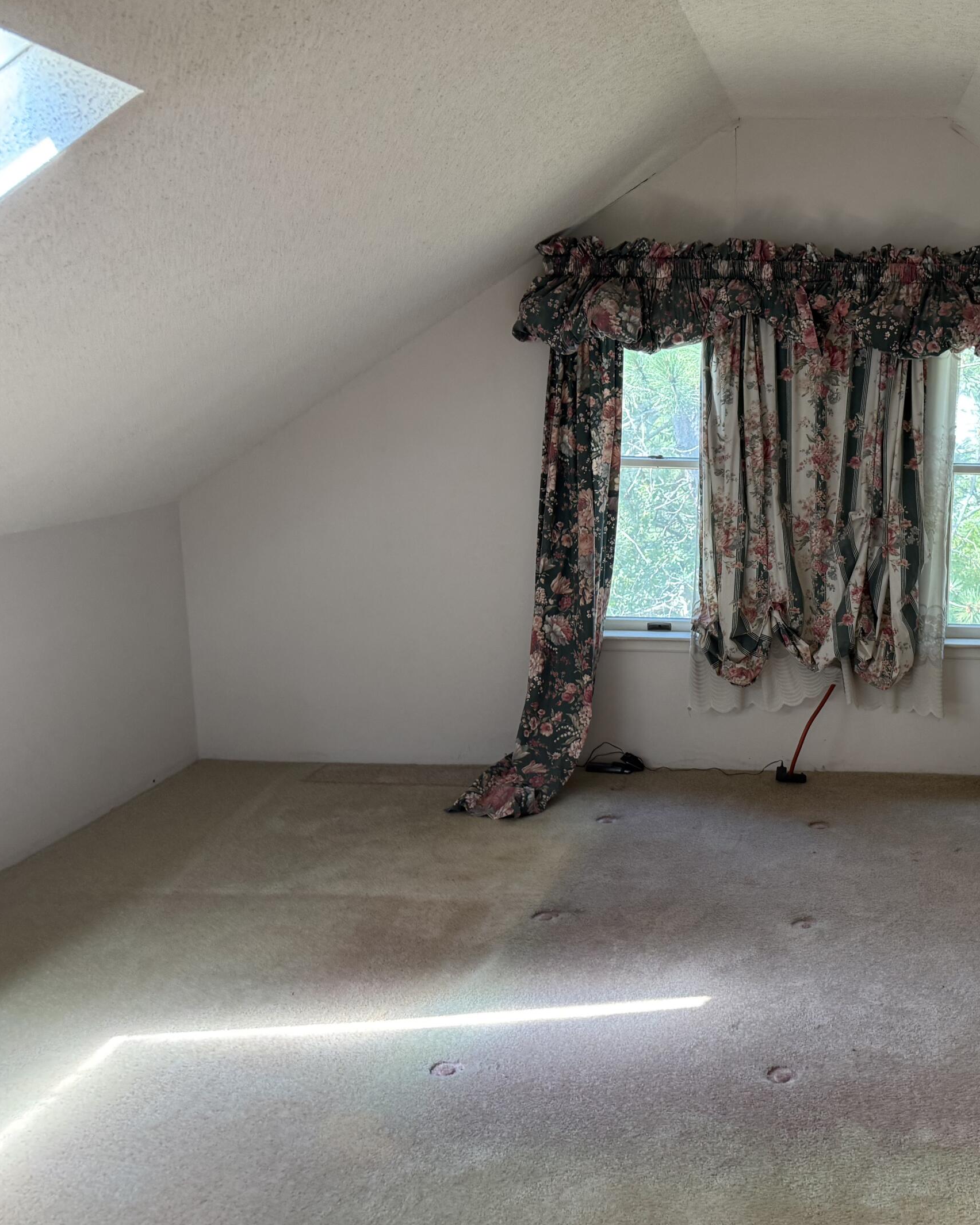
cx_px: 843
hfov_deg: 41.7
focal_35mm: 33
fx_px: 1196
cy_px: 607
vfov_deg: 54.2
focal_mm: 6.76
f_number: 1.78
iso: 200
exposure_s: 1/94
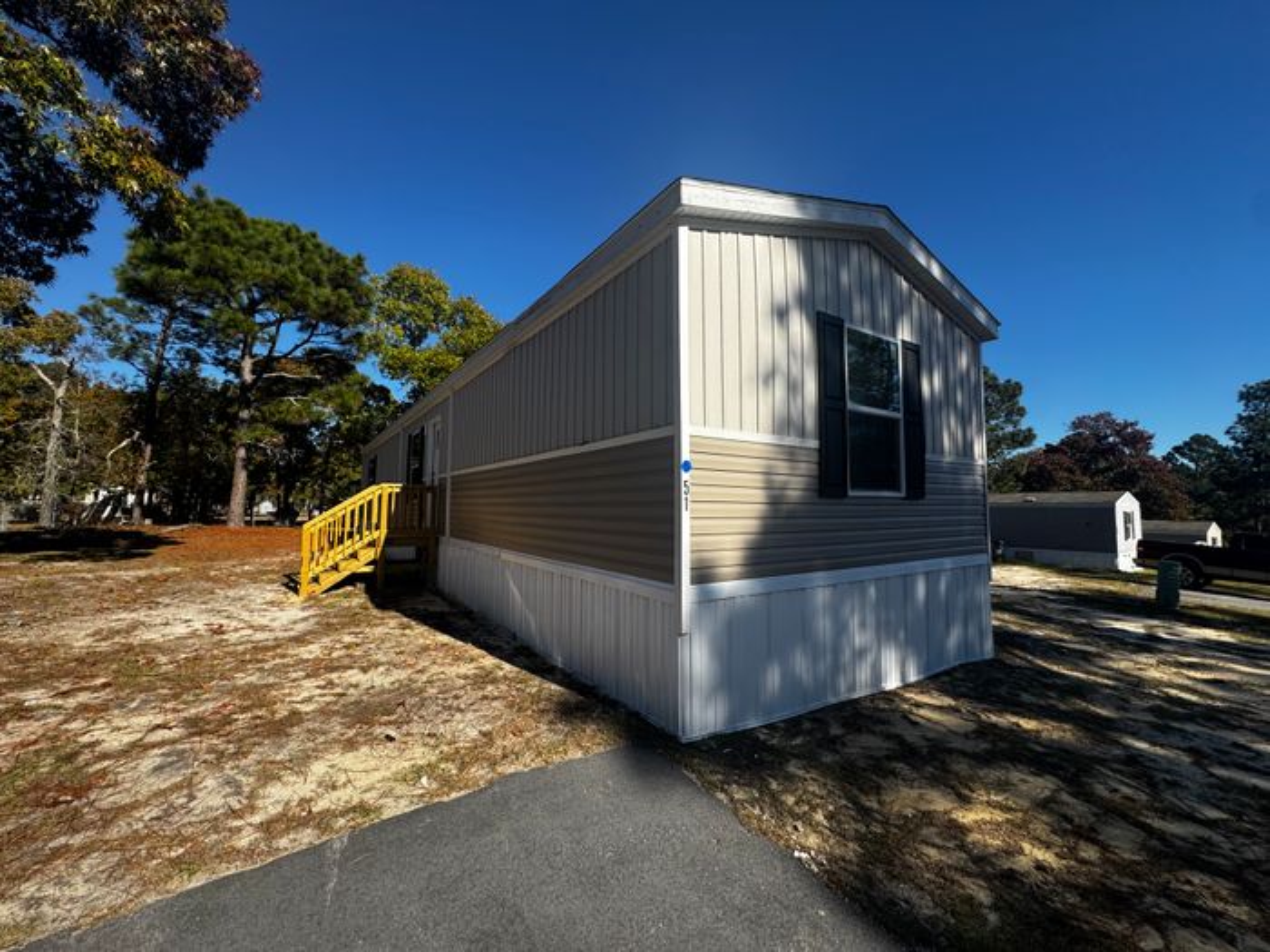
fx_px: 514
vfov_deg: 85.7
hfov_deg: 102.1
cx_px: 635
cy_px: 476
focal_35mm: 14
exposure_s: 1/1672
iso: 50
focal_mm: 2.22
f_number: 2.2
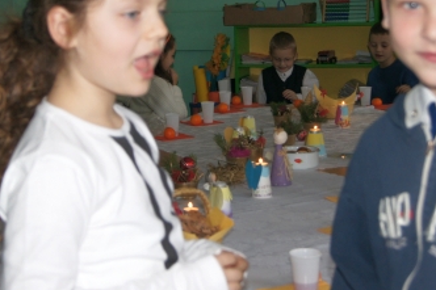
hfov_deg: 24.3
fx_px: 1014
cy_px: 93
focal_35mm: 84
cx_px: 202
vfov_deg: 16.2
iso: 500
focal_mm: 35
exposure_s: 1/60
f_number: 4.5
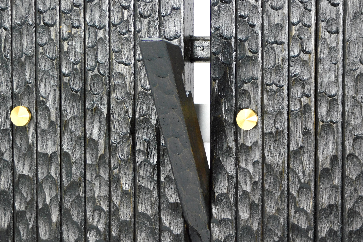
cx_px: 181
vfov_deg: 9.8
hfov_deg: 14.7
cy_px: 108
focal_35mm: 140
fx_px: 1412
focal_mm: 23.7
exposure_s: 1/30
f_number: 5
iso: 140
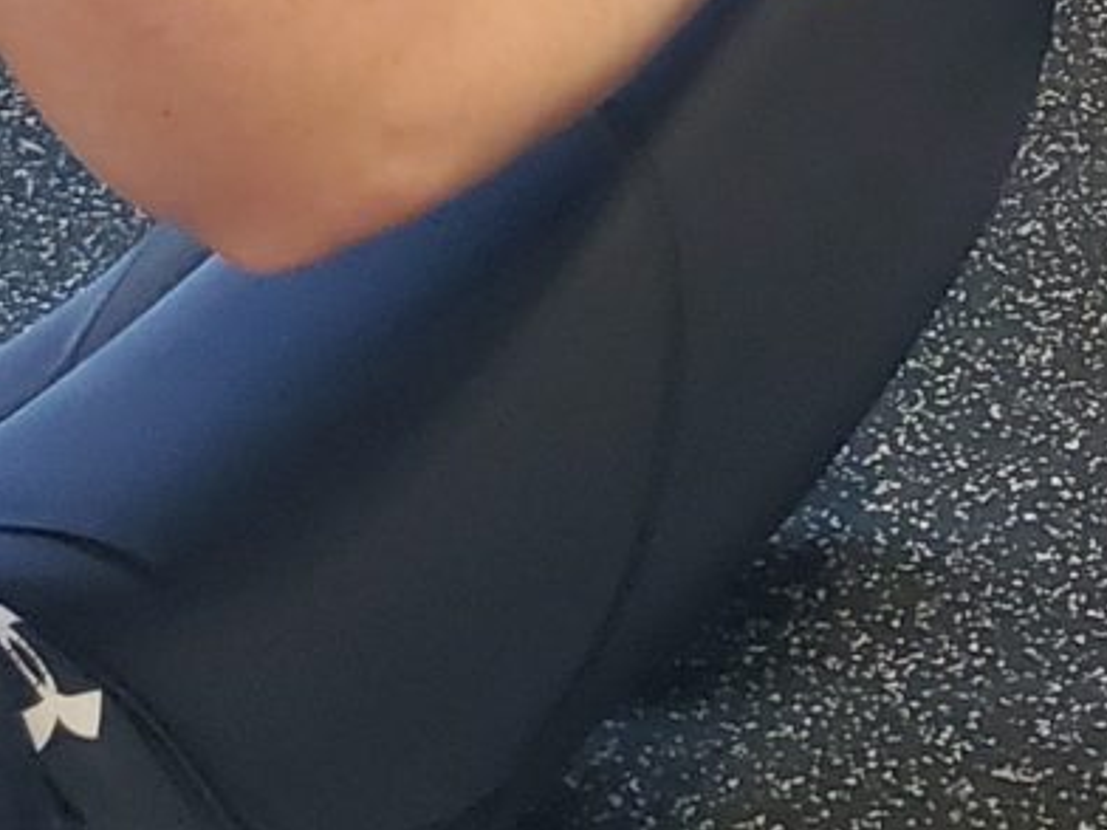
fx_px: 4349
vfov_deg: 9.6
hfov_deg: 13.2
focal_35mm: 136
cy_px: -1200
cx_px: 1940
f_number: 1.5
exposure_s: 1/40
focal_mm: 4.3
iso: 500
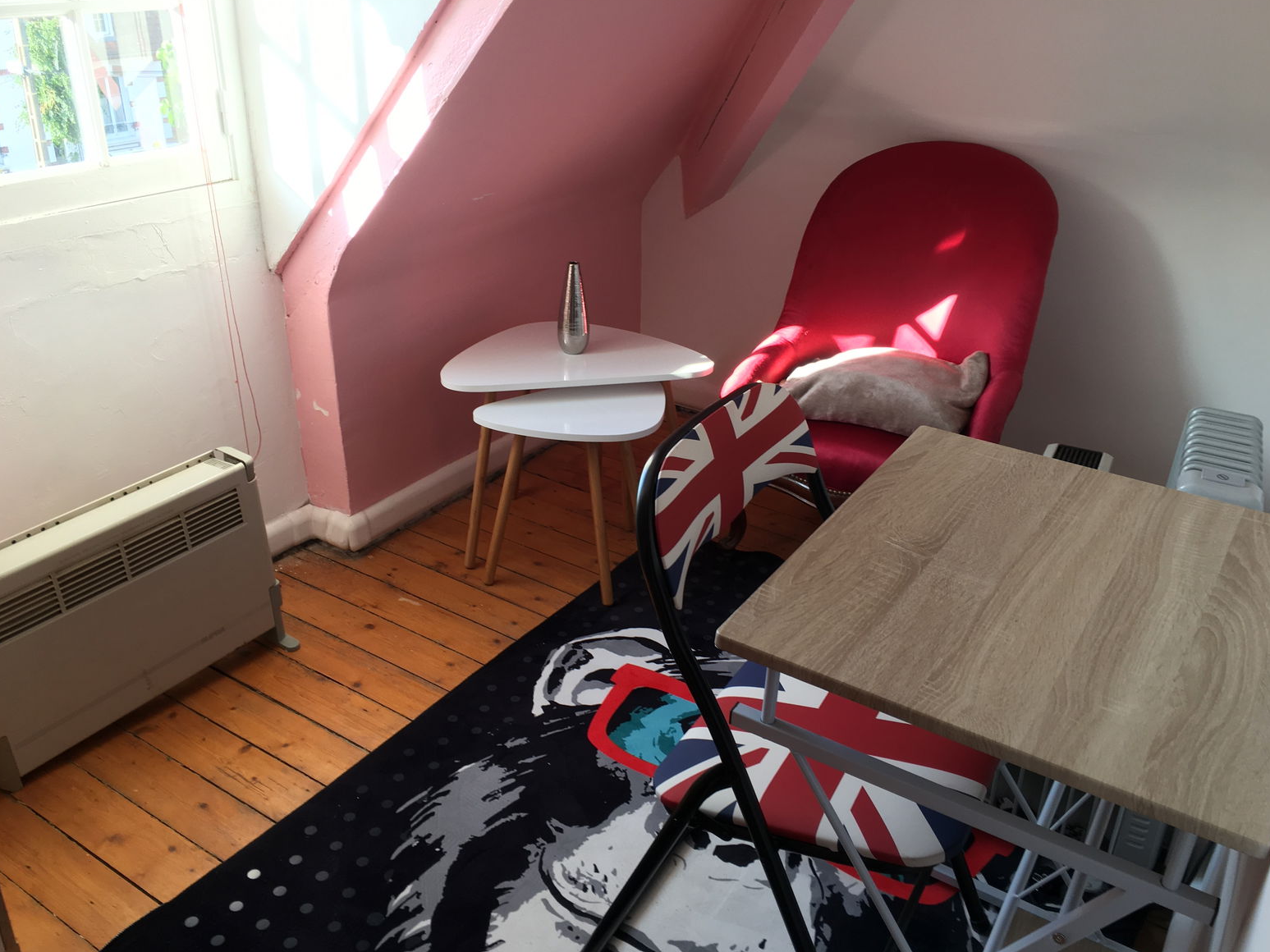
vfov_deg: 46.8
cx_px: 636
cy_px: 487
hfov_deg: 60.0
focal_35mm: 30
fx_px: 1101
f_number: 2.2
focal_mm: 4.15
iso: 25
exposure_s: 1/50
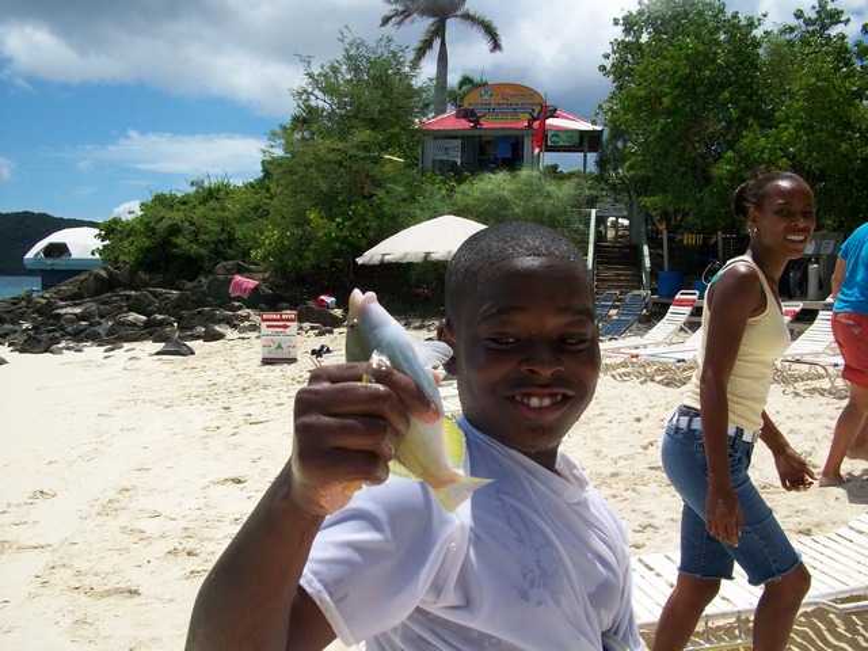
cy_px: 326
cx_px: 434
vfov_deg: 41.8
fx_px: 853
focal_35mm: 34
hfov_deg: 54.0
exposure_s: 1/613
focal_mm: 5.7
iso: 80
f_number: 5.5
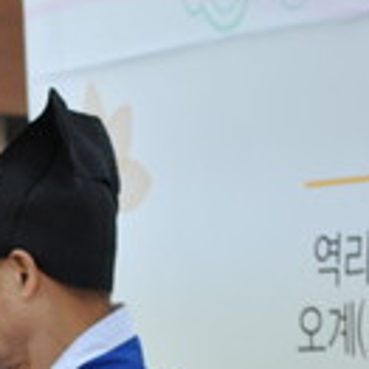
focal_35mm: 292
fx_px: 3522
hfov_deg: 5.9
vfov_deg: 6.0
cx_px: -366
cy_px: 366
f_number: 5.6
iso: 100
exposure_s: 1/125
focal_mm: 50
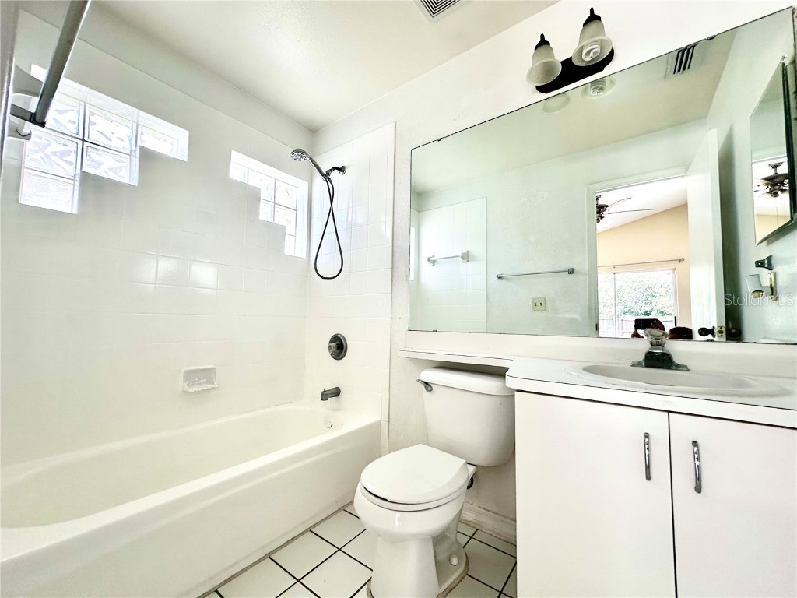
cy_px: 299
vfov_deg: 85.7
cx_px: 398
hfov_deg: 102.1
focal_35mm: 14
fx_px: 322
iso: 64
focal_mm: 2.22
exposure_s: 1/99
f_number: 2.2
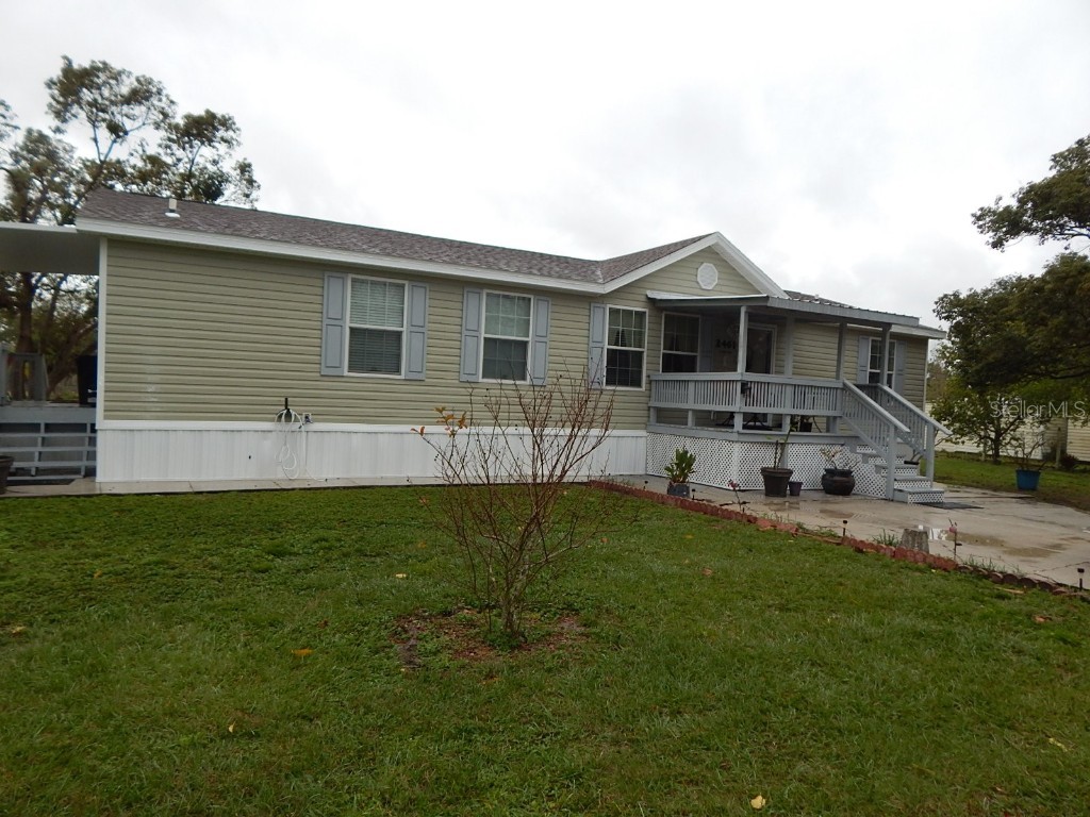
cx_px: 545
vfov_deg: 61.1
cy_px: 408
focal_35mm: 22
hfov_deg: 76.4
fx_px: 693
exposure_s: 1/400
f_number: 3
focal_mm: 4
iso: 125
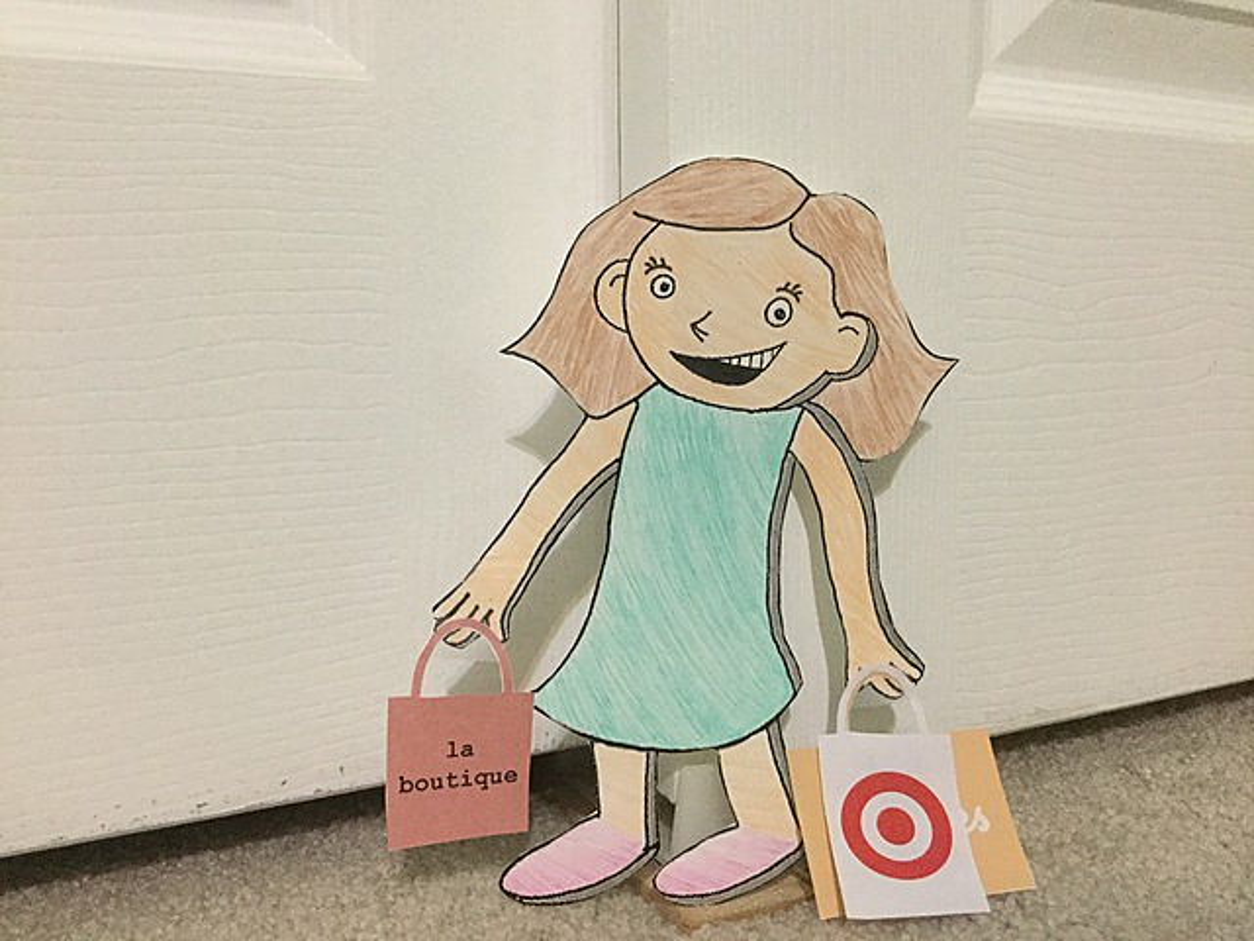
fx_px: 1123
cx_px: 627
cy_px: 470
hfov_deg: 58.4
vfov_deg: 45.4
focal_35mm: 31
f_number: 2.4
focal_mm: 3.3
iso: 250
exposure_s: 1/15
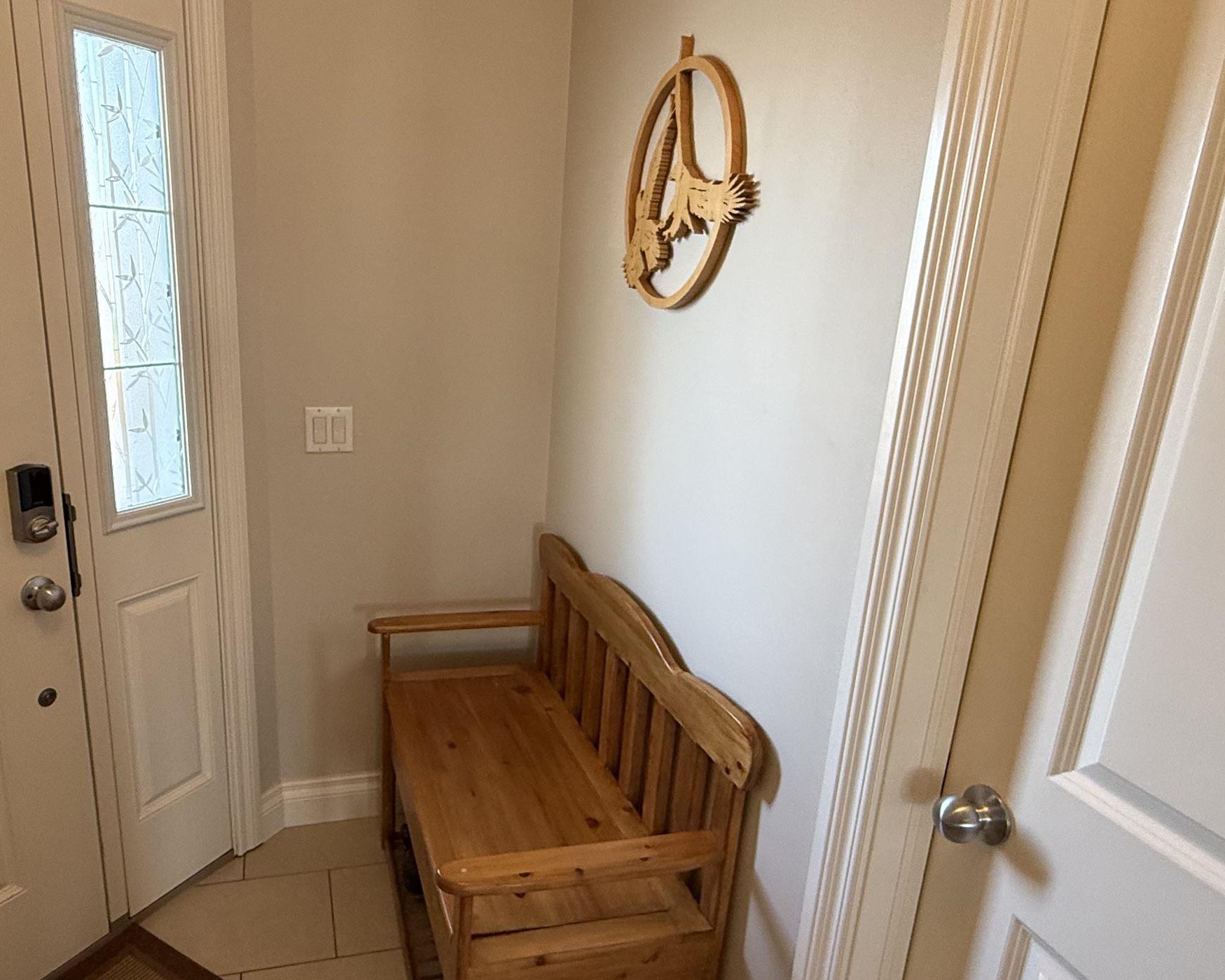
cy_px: 515
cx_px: 494
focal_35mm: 24
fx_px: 870
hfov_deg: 69.6
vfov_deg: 58.7
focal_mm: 2.22
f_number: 2.2
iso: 250
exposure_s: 1/120
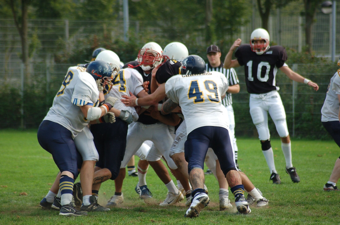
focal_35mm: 330
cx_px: 170
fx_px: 3111
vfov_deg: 4.1
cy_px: 112
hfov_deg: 6.3
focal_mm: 220
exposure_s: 1/800
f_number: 5.3
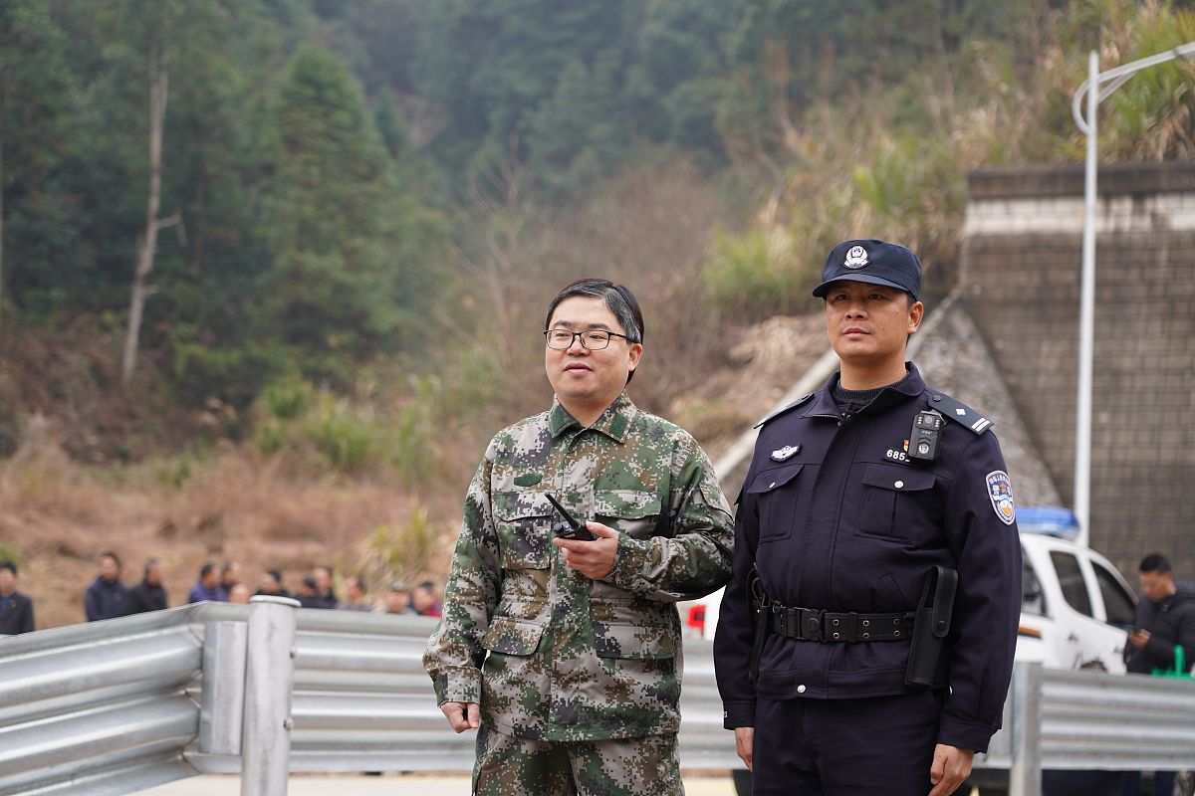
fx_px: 2921
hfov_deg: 23.1
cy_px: 398
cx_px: 598
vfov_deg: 15.5
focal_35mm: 88
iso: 160
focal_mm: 88
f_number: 4
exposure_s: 1/100
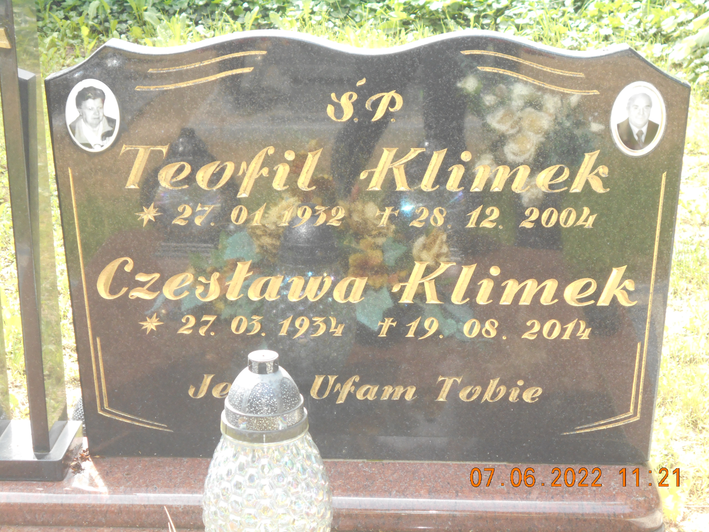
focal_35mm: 76
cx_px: 354
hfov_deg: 25.7
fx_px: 1557
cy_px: 266
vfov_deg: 19.4
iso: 200
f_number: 5.8
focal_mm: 13.5
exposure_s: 1/60
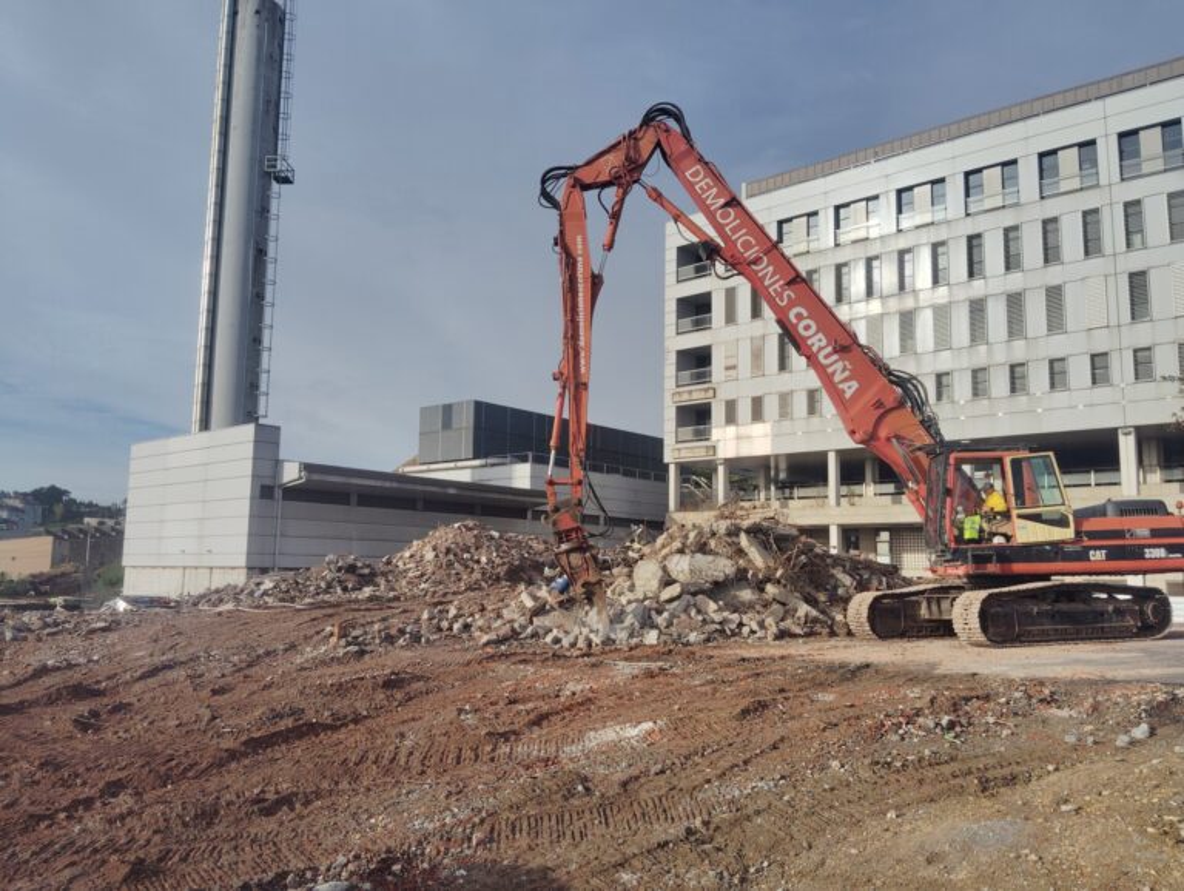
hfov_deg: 63.4
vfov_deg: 49.8
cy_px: 446
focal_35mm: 28
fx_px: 959
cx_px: 592
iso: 50
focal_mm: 4.22
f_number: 1.8
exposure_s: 1/1226
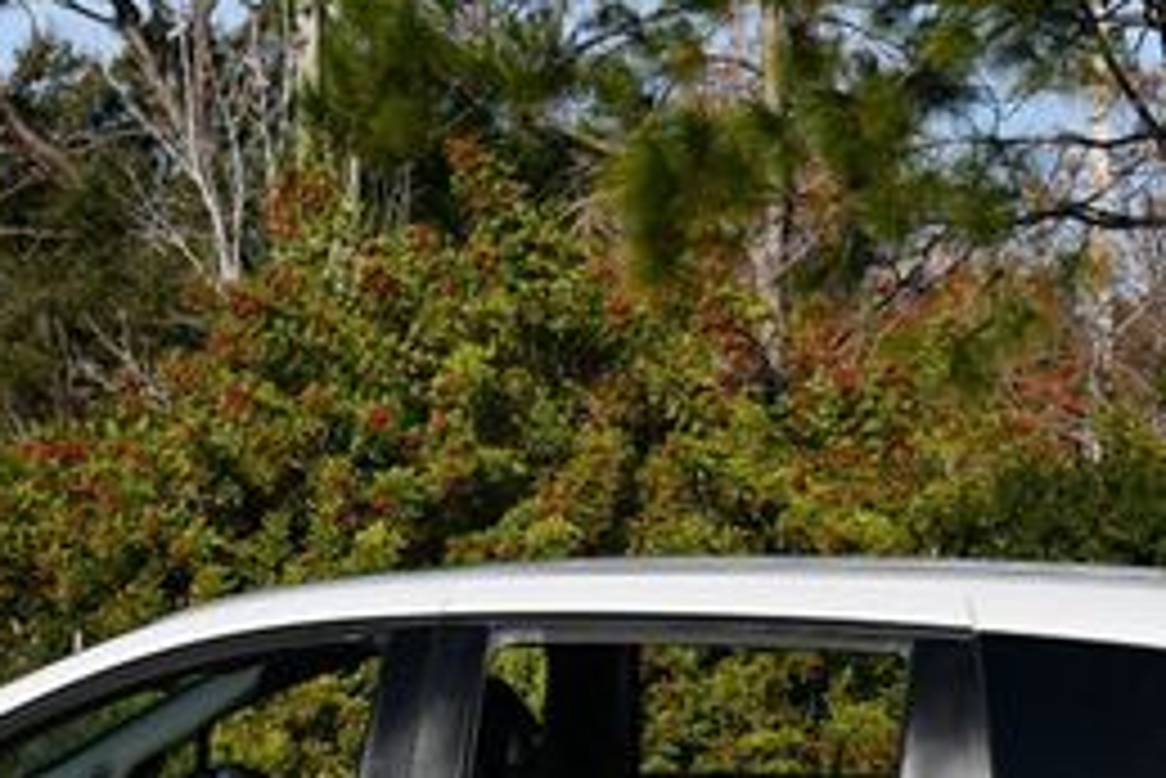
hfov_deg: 12.2
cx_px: 590
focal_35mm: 168
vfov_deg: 8.2
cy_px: 684
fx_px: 5444
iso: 100
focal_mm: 34
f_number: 10
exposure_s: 1/400
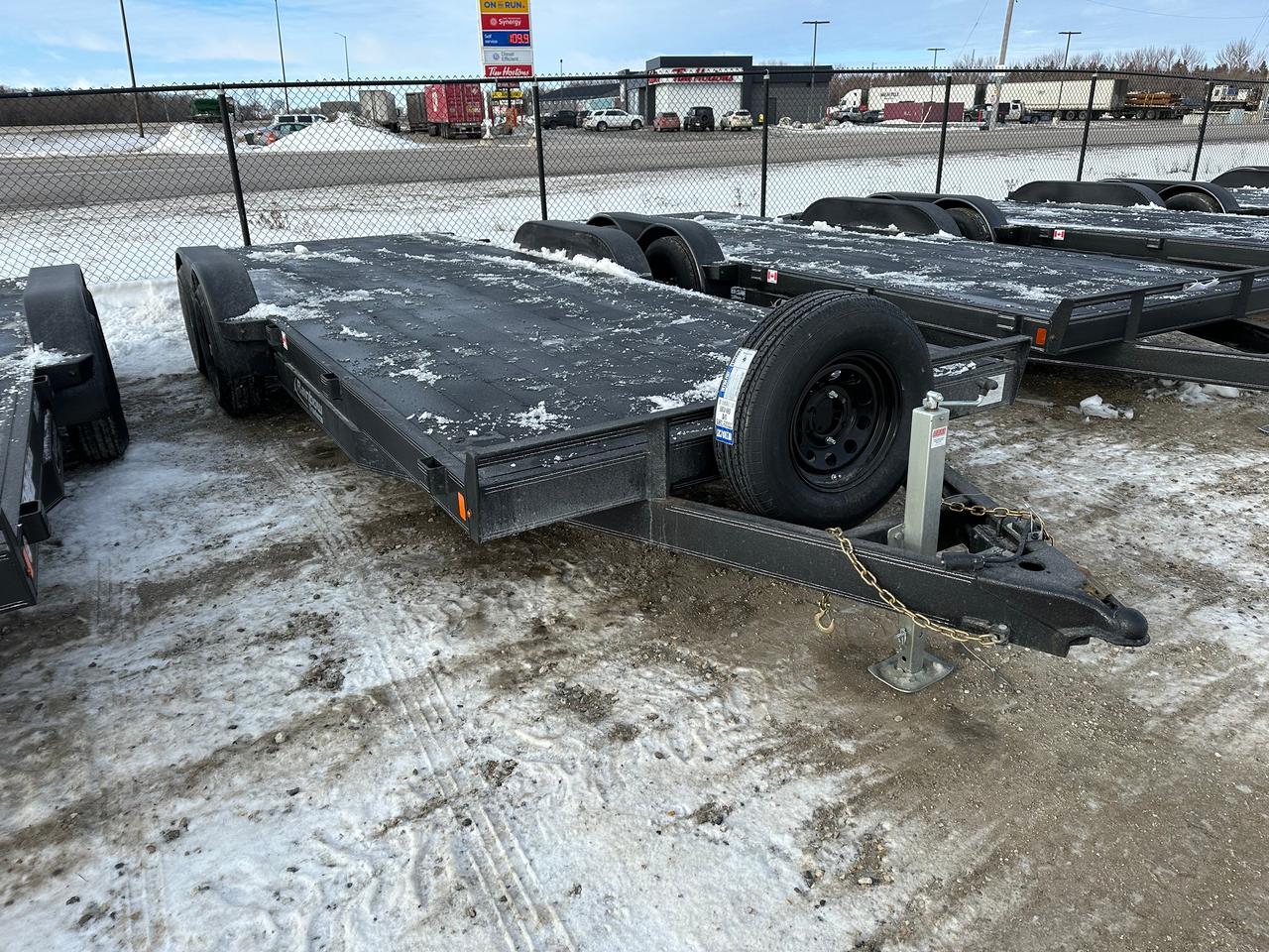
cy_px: 476
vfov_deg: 56.8
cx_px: 634
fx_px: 880
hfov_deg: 71.6
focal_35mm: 24
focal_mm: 6.86
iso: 80
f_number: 1.78
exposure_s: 1/3597
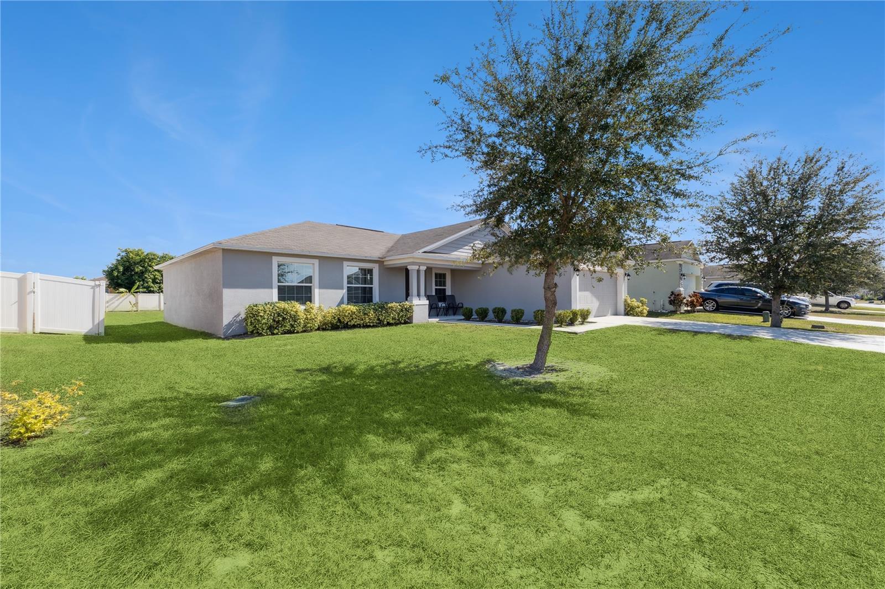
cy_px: 294
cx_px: 442
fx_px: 369
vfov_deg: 77.3
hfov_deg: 100.4
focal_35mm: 15
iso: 100
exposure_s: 1/320
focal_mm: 10
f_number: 8
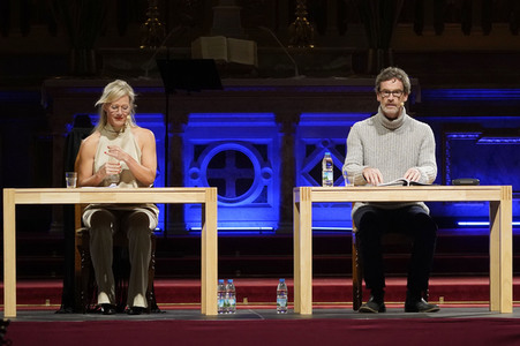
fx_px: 3377
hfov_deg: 8.8
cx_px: 260
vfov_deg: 5.9
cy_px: 173
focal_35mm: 234
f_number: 5.6
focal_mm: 234
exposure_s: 1/200
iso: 6400
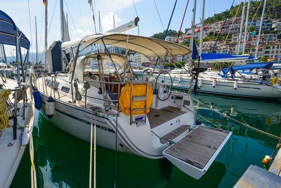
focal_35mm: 19
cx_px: 140
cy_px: 94
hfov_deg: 86.8
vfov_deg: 64.7
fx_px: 148
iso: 1000
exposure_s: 1/800
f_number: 14
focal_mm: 19
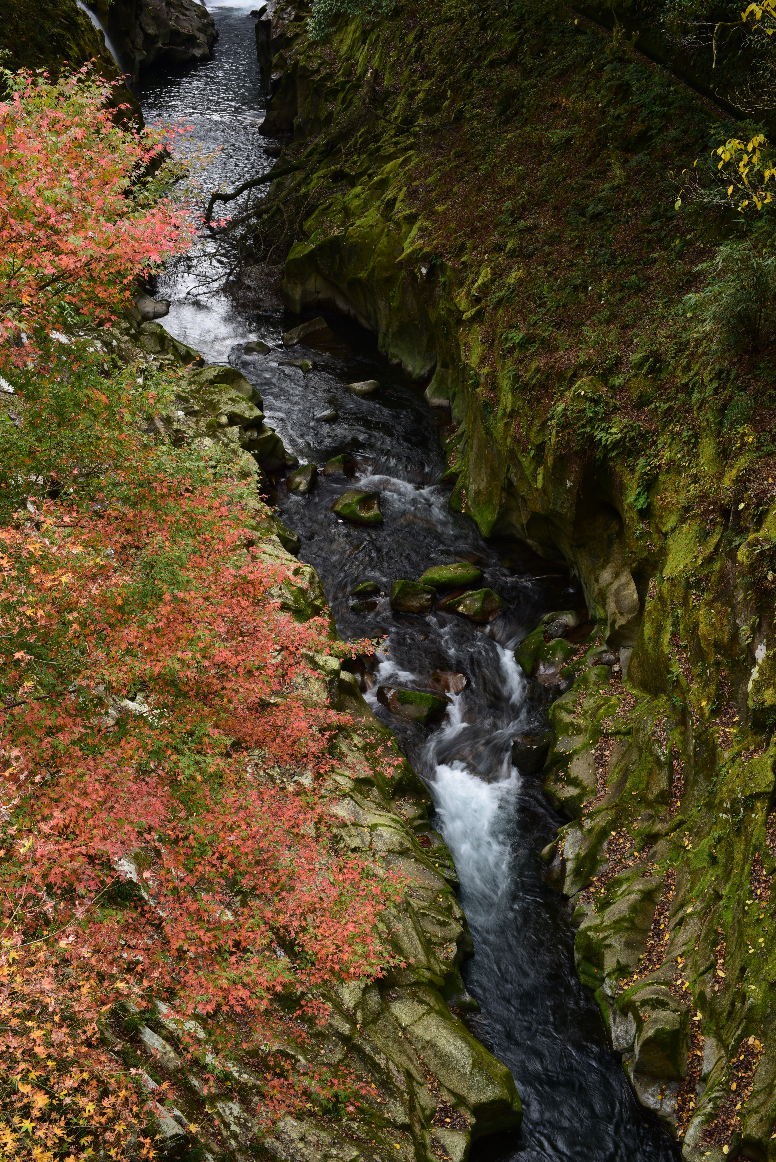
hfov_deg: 29.9
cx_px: 388
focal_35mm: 45
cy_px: 581
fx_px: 1454
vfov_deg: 43.6
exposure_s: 1/6
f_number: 16
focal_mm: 45
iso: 64
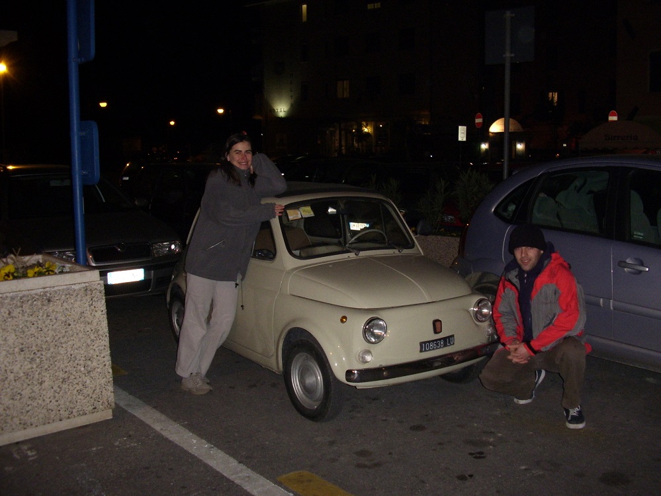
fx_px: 573
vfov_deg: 46.8
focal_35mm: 30
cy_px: 248
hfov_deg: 60.0
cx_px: 330
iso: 141
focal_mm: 5.8
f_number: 2.9
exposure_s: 1/30
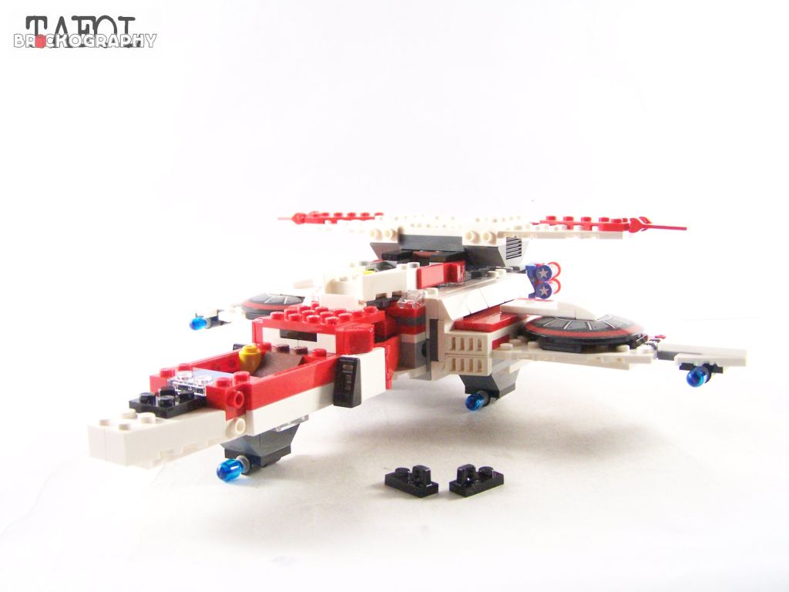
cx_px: 394
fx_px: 866
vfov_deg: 37.7
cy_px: 296
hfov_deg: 49.0
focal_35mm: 38
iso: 400
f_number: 3.2
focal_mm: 6.3
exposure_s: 1/60
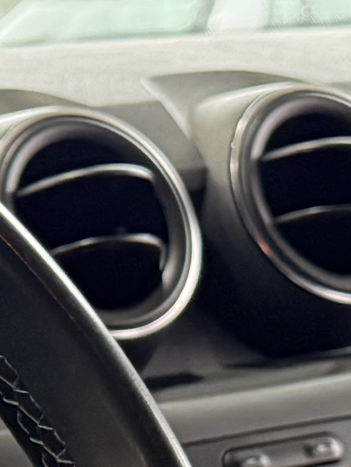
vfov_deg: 9.8
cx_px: -422
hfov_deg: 7.2
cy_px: 627
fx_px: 2663
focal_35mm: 197
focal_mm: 6.76
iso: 640
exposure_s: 1/60
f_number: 1.78
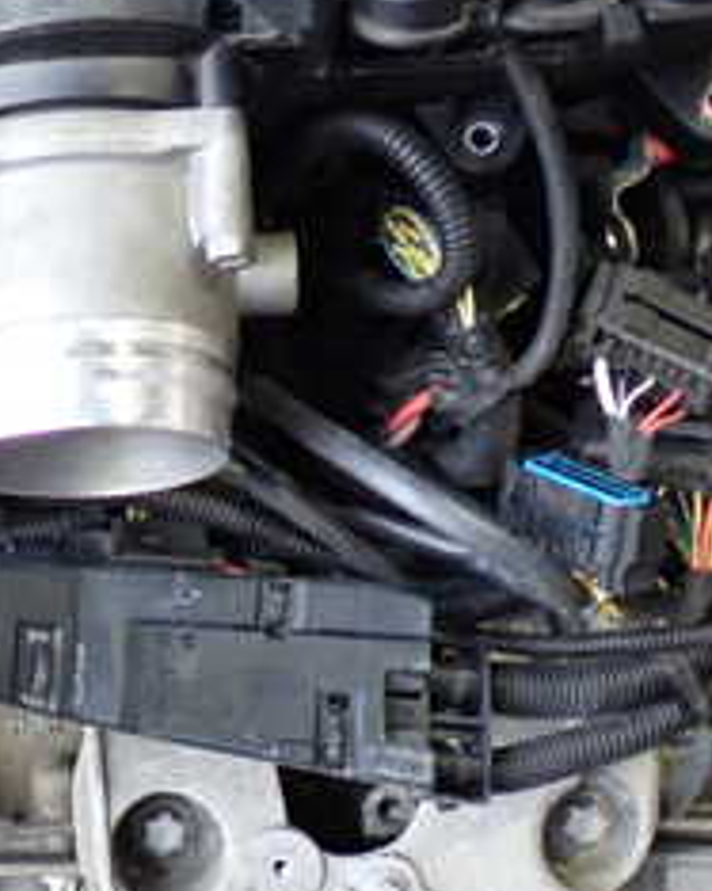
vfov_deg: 21.2
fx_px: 2372
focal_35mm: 90
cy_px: 556
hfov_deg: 16.2
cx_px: -209
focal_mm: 6.37
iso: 320
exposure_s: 1/40
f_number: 2.5
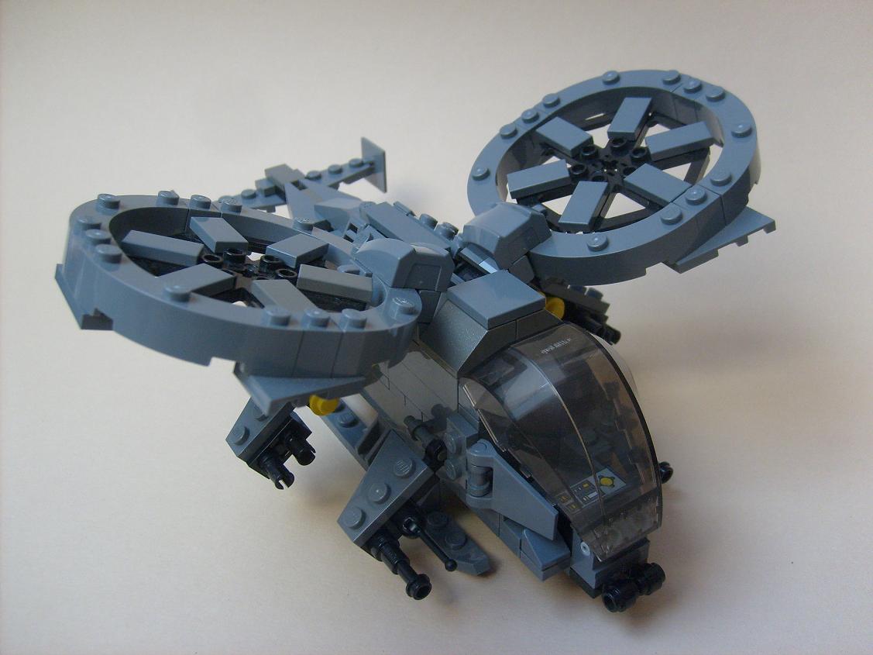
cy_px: 328
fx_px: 883
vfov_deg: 40.7
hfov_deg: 52.6
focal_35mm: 35
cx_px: 436
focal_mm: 5.8
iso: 100
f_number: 2.8
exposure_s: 1/90
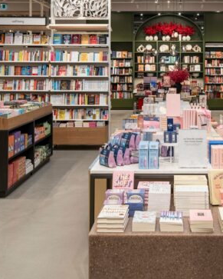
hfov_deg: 28.2
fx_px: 437
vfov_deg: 33.9
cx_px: 168
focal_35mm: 53
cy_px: 43
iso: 64
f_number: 8
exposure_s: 1/15
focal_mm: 19
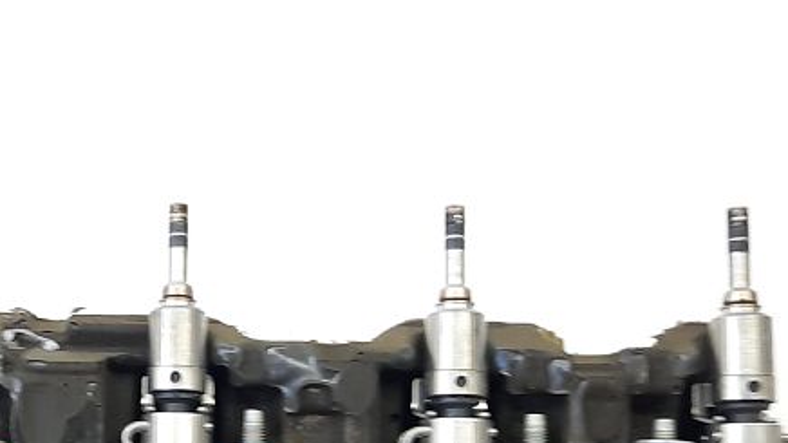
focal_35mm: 75
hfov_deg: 27.1
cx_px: 58
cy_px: 430
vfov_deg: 15.8
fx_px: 1567
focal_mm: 4.6
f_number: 2
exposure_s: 1/50
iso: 100
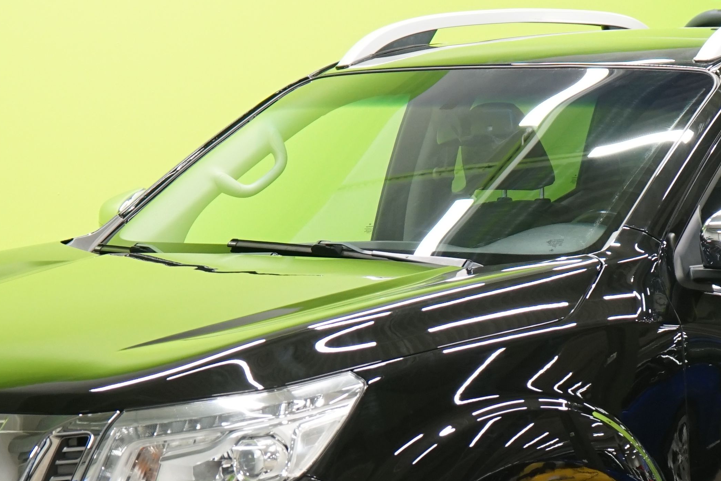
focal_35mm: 143
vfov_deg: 9.5
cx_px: 504
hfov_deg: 14.3
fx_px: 2864
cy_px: 456
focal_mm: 50
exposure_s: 1/30
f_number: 5
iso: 800
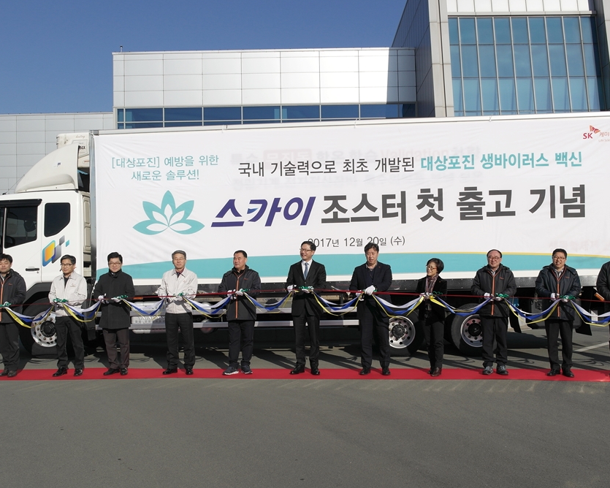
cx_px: 325
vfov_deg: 39.2
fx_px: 686
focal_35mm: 38
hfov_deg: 47.9
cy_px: 240
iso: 100
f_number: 9
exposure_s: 1/400
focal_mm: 22
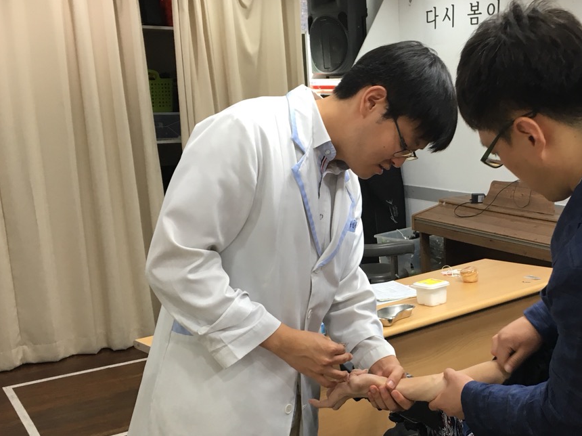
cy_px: 288
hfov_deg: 41.1
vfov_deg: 31.9
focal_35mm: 45
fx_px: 756
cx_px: 422
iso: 64
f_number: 2.2
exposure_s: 1/30
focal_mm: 4.15
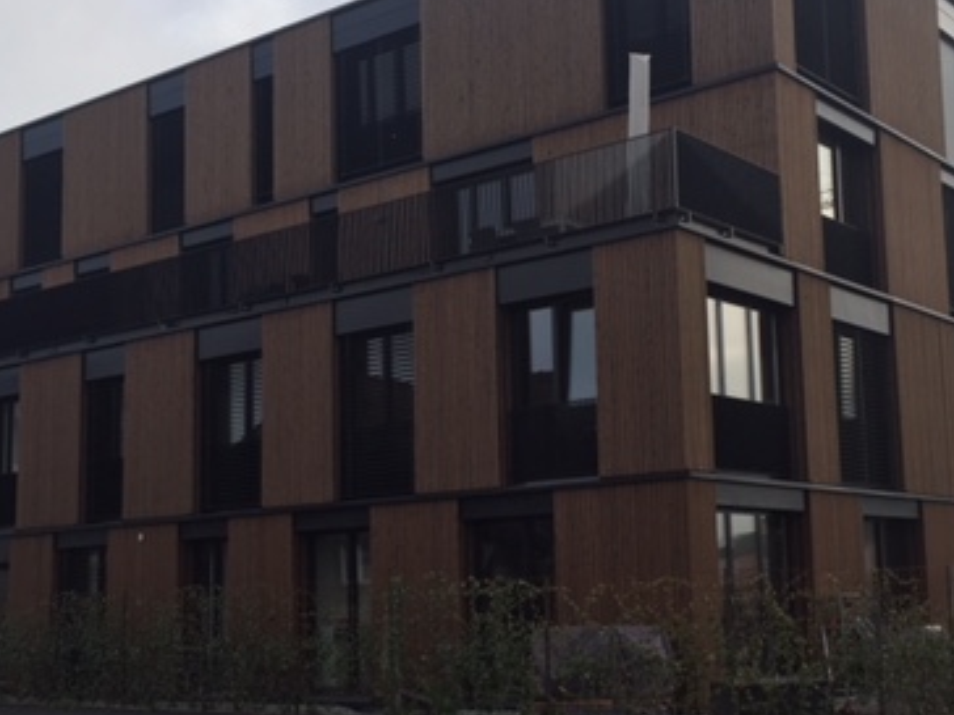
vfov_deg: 28.5
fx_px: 1406
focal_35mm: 51
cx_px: 535
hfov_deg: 37.4
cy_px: 398
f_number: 2.2
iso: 32
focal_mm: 4.15
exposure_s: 1/807
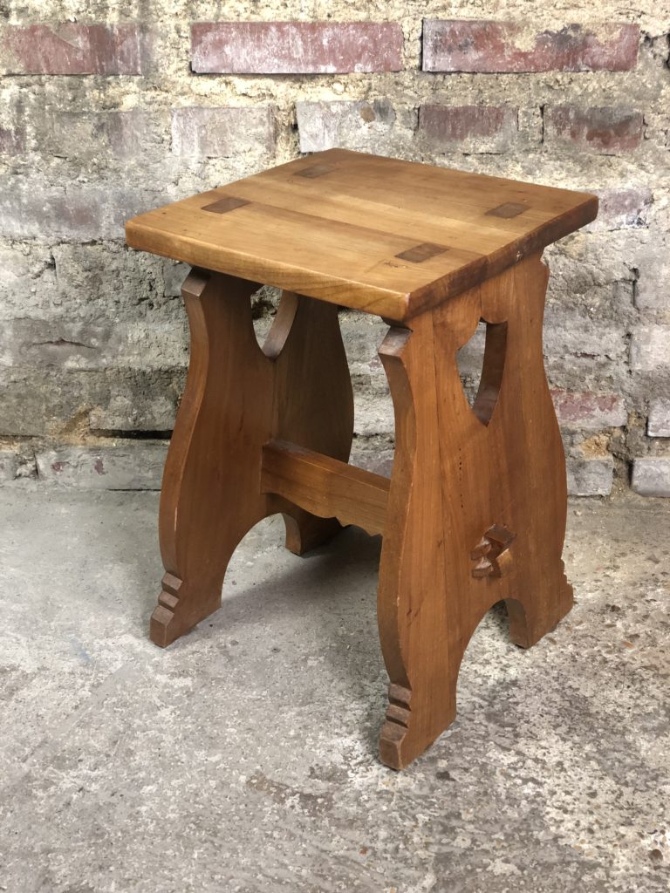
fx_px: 1342
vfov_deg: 36.8
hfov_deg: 28.0
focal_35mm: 52
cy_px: 446
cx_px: 335
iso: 125
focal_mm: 6
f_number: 2.4
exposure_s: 1/25
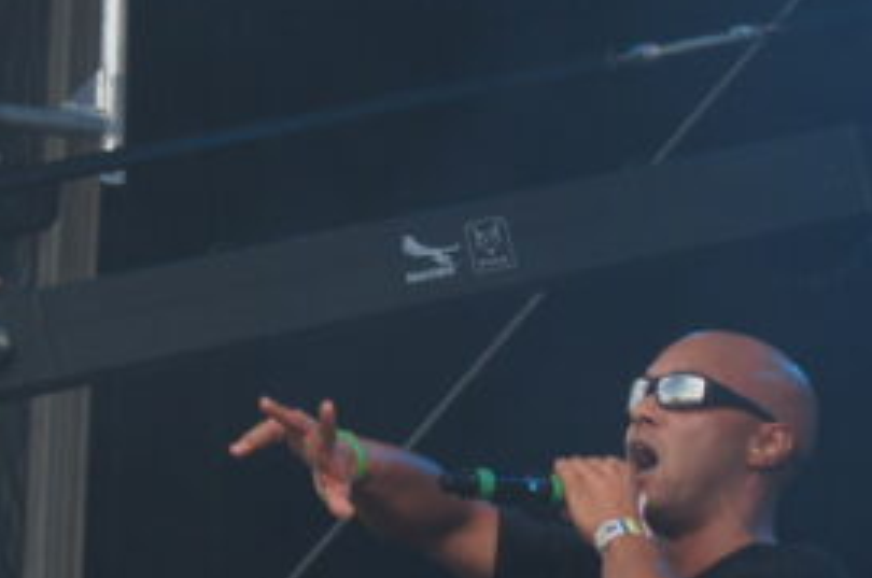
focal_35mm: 427
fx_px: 10322
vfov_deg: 3.2
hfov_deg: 4.8
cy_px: 462
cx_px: 462
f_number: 5.6
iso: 200
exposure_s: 1/400
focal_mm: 75
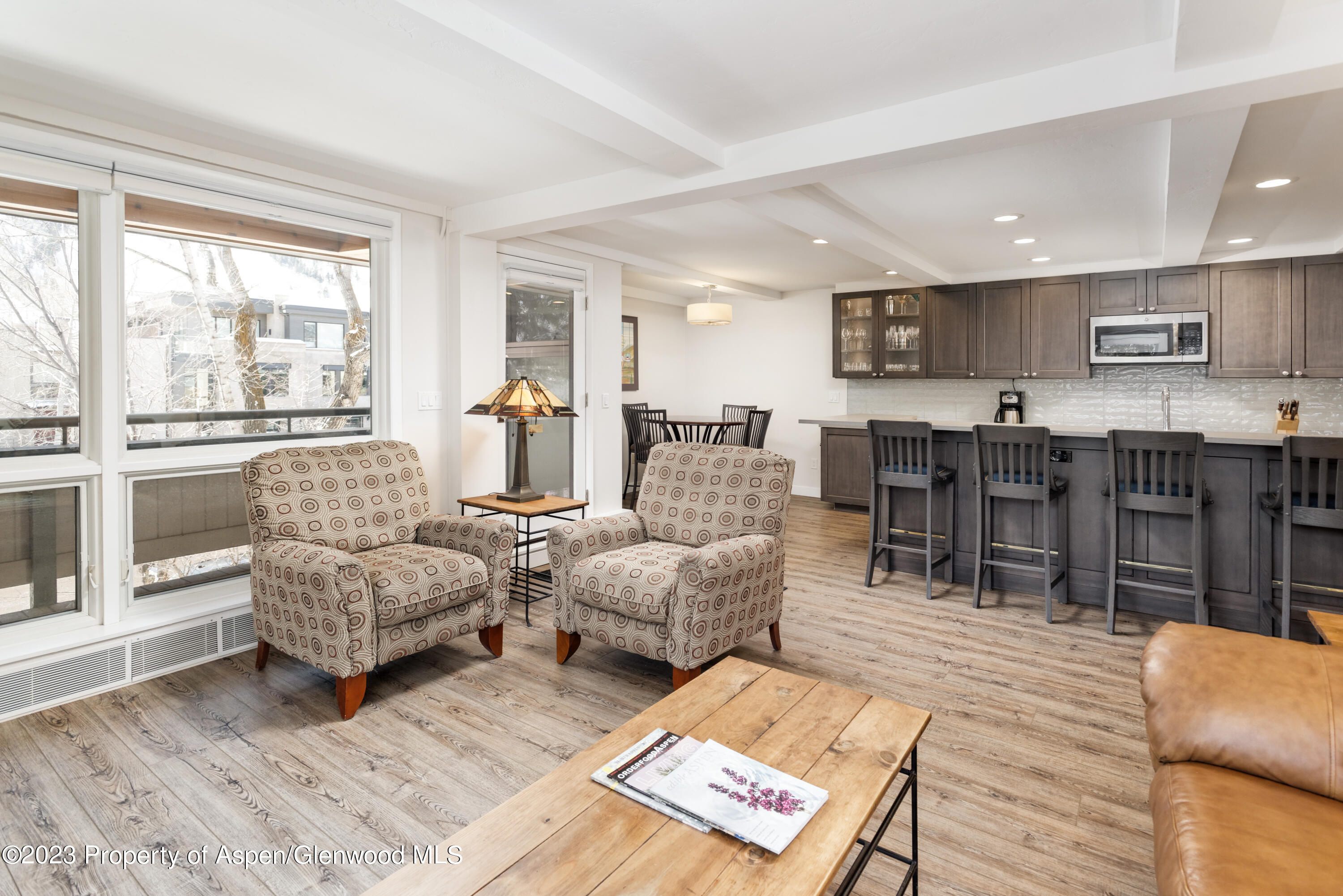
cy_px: 448
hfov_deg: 93.3
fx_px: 634
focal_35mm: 17
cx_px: 672
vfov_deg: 70.5
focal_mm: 17
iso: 640
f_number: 7.1
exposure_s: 1/40
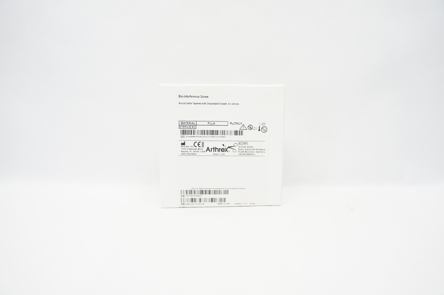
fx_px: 333
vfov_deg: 47.8
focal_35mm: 27
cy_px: 148
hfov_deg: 67.4
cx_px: 222
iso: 400
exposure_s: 1/60
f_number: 4.5
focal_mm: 18
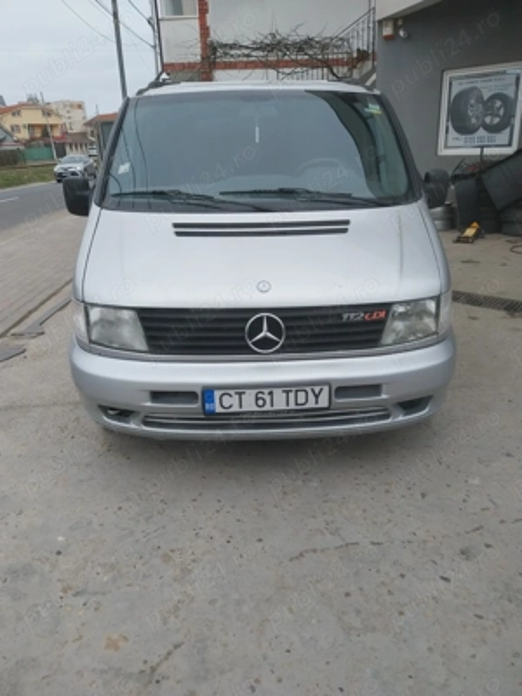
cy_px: 348
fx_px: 523
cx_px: 261
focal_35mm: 26
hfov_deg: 53.1
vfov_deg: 67.3
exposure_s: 1/451
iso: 25
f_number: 1.8
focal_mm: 4
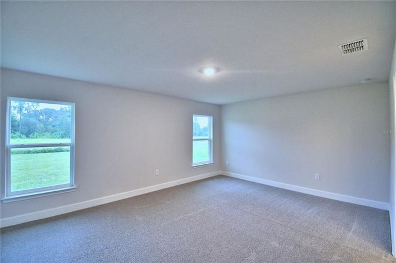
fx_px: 165
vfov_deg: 77.2
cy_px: 132
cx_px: 198
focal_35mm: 15
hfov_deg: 100.4
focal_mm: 10
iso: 560
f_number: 4.5
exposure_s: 1/30
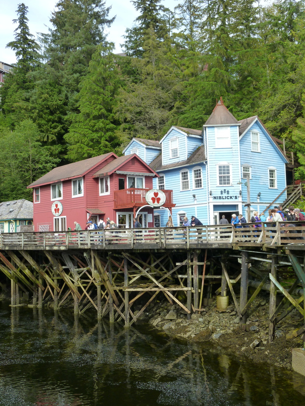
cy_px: 203
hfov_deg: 37.7
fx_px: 446
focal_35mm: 38
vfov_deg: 49.0
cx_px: 152
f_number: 3.9
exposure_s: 1/200
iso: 125
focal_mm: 6.7
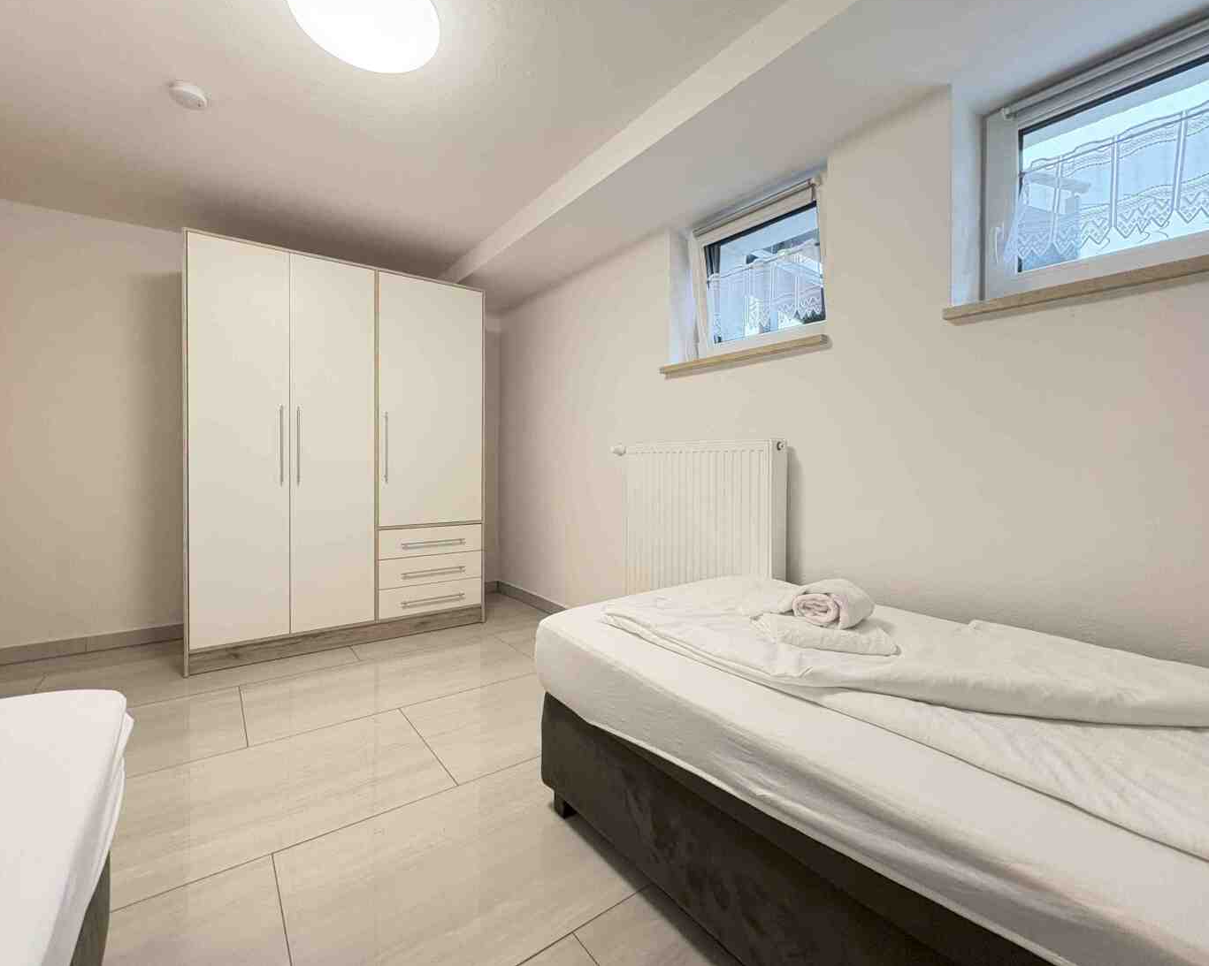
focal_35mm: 15
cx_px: 578
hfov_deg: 96.7
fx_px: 537
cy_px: 470
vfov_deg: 84.0
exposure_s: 1/50
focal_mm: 2.22
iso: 400
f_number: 2.2
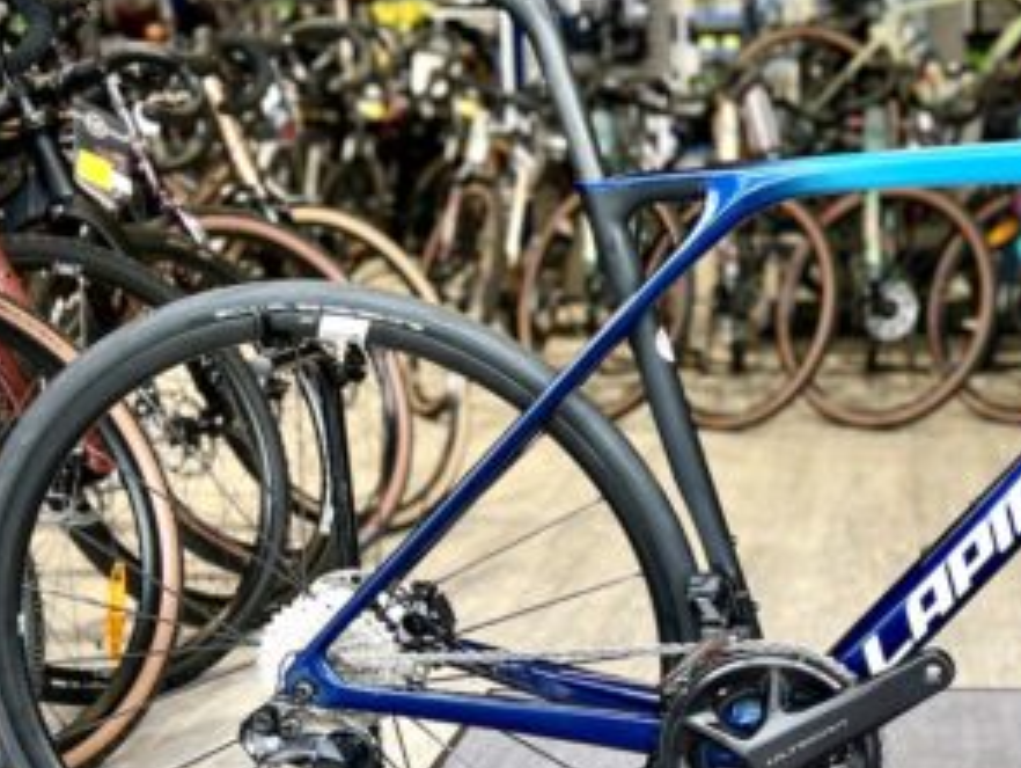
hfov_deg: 34.4
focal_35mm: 53
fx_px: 1565
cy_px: 587
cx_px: 893
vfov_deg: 27.1
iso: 50
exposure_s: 1/100
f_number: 1.5
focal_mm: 5.7
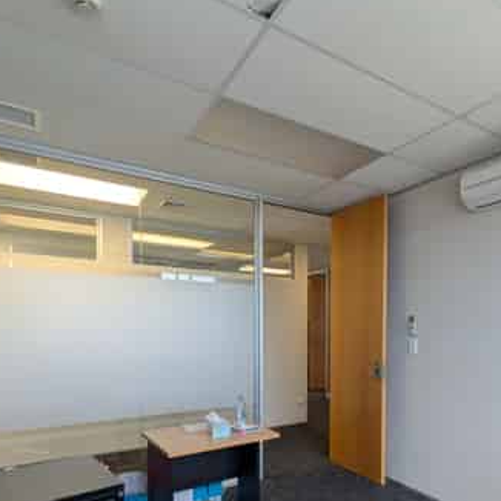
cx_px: 333
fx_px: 409
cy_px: 339
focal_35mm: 25
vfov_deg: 61.2
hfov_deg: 61.4
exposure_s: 1/100
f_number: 2.2
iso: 88
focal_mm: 1.85
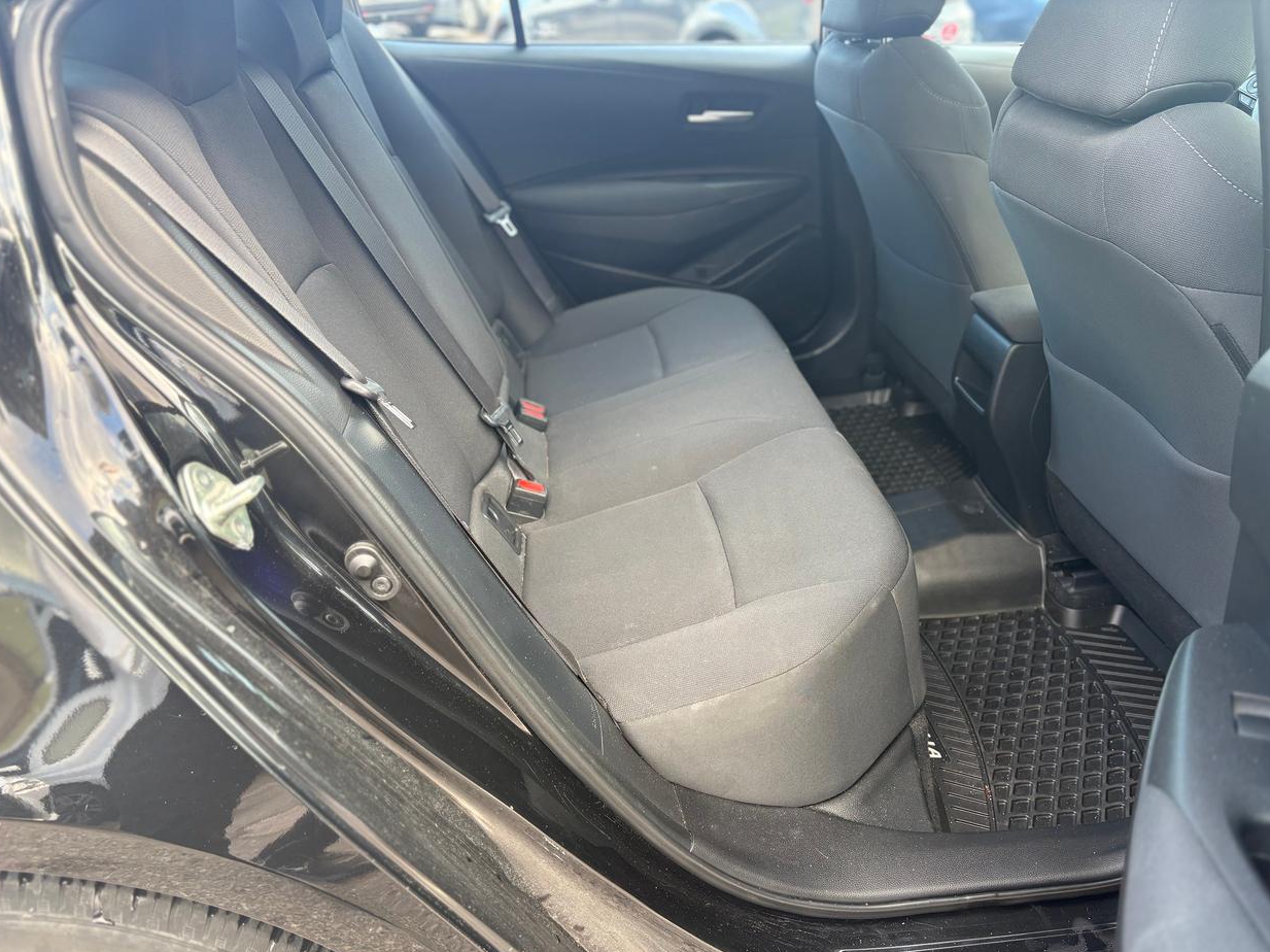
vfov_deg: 51.3
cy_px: 494
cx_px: 648
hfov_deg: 65.3
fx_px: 990
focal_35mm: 27
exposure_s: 1/121
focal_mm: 5.96
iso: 80
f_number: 1.6
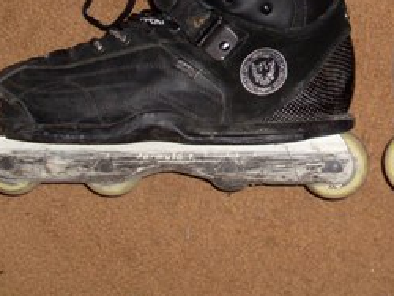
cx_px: 390
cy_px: 30
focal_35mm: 81
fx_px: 923
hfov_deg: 23.2
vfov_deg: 18.0
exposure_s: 1/45
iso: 100
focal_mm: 6.3
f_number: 3
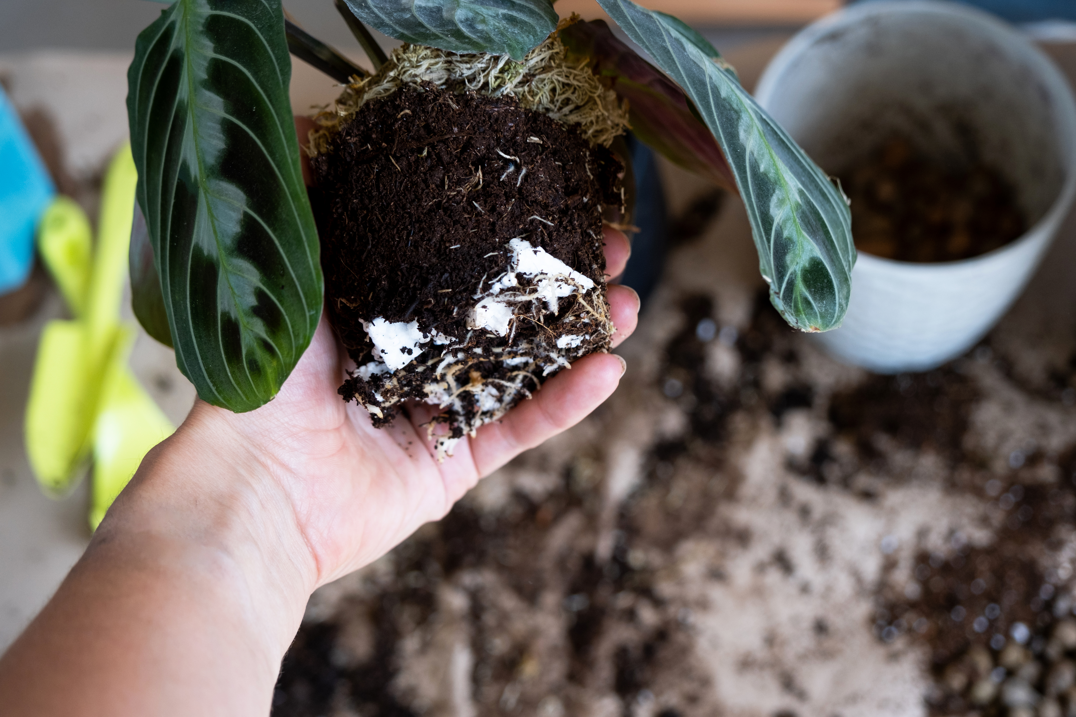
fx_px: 1763
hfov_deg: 33.9
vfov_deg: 23.0
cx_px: 538
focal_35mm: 59
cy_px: 358
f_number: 4
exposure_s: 1/160
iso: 320
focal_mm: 39.3
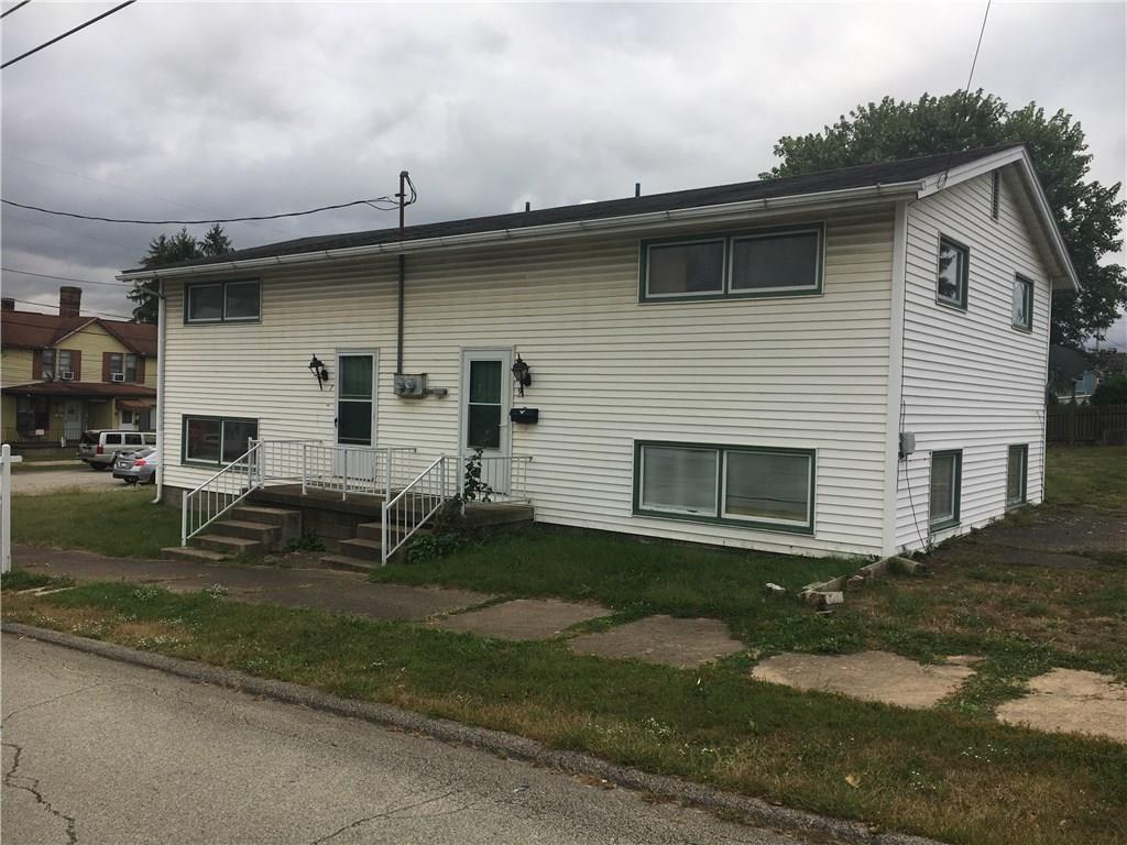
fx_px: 944
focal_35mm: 29
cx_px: 564
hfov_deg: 61.7
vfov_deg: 48.2
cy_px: 422
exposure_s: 1/227
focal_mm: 4.15
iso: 25
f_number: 2.2
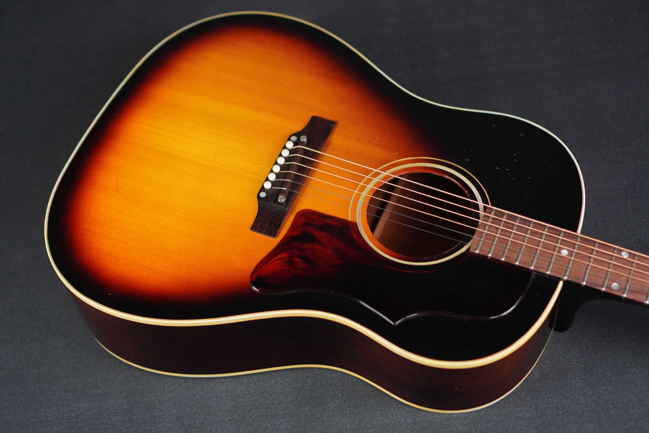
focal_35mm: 52
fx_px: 946
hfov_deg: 37.9
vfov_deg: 25.8
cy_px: 216
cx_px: 324
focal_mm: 35
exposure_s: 1/60
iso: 100
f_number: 2
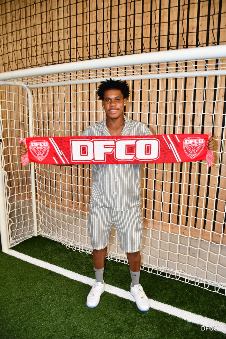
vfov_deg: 67.4
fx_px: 254
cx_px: 113
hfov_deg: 47.9
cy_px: 170
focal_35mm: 27
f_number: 3.5
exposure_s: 1/100
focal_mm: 18
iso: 400
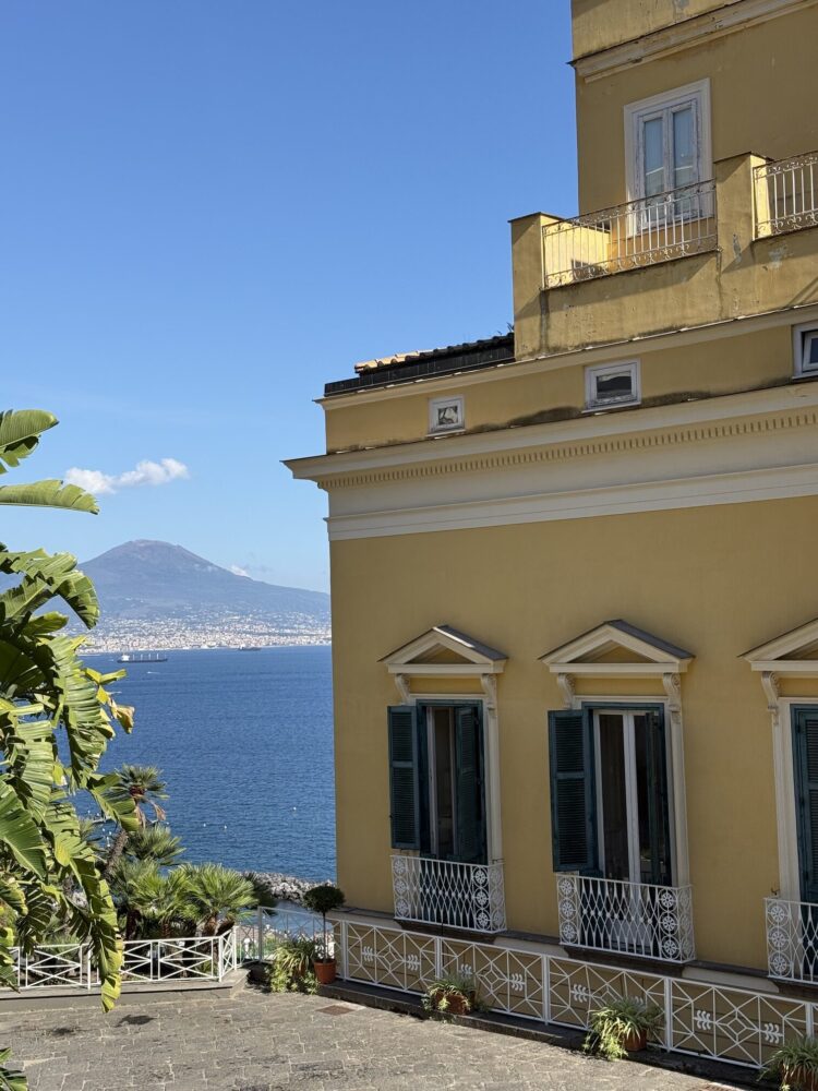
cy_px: 546
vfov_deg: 39.7
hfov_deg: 30.3
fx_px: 1512
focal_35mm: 48
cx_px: 409
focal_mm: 6.76
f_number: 1.78
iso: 64
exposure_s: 1/3704
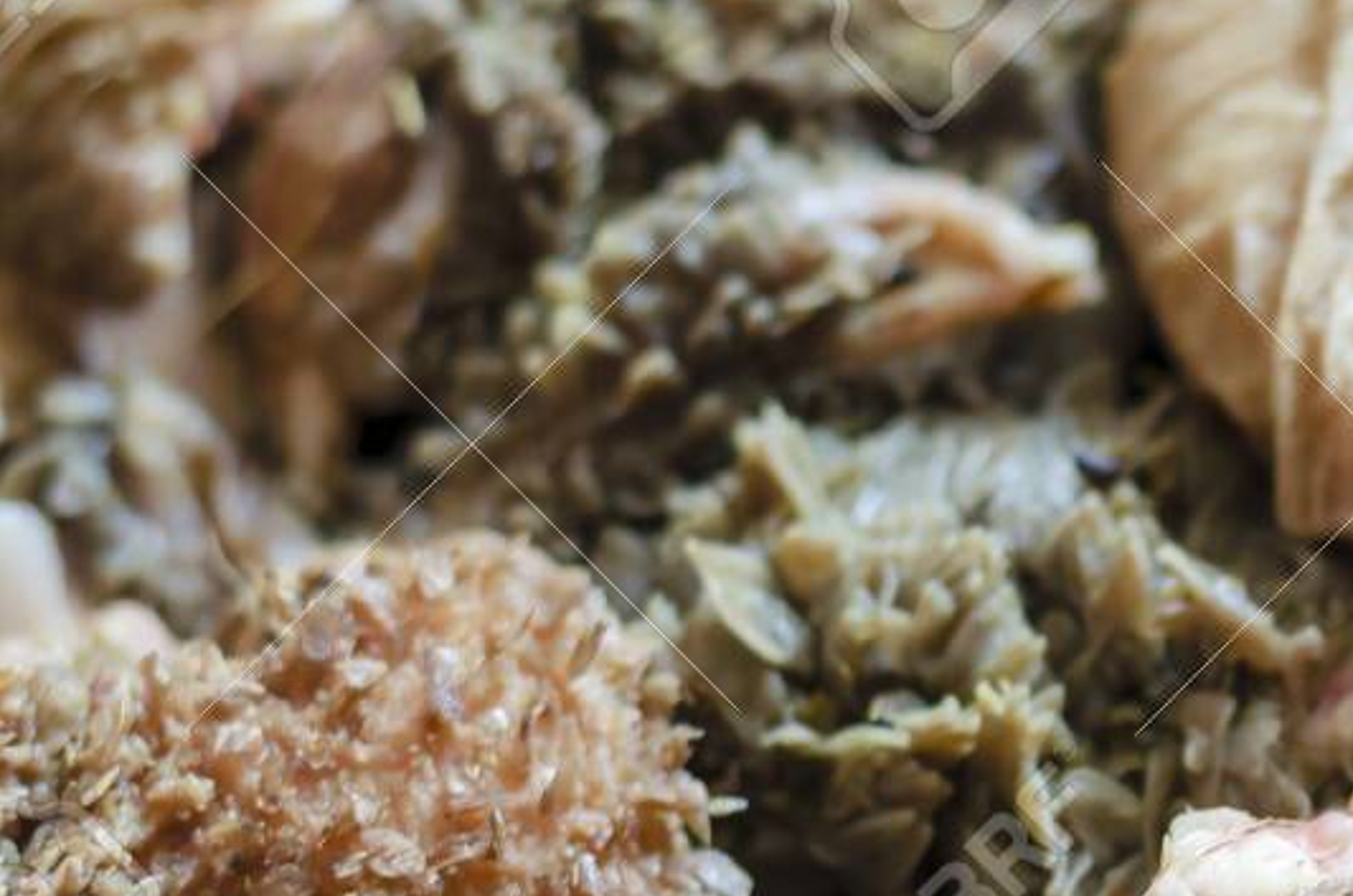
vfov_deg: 7.4
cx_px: 1404
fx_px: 6863
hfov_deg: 11.1
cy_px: 819
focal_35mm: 183
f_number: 2.8
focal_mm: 50
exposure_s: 1/80
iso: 200
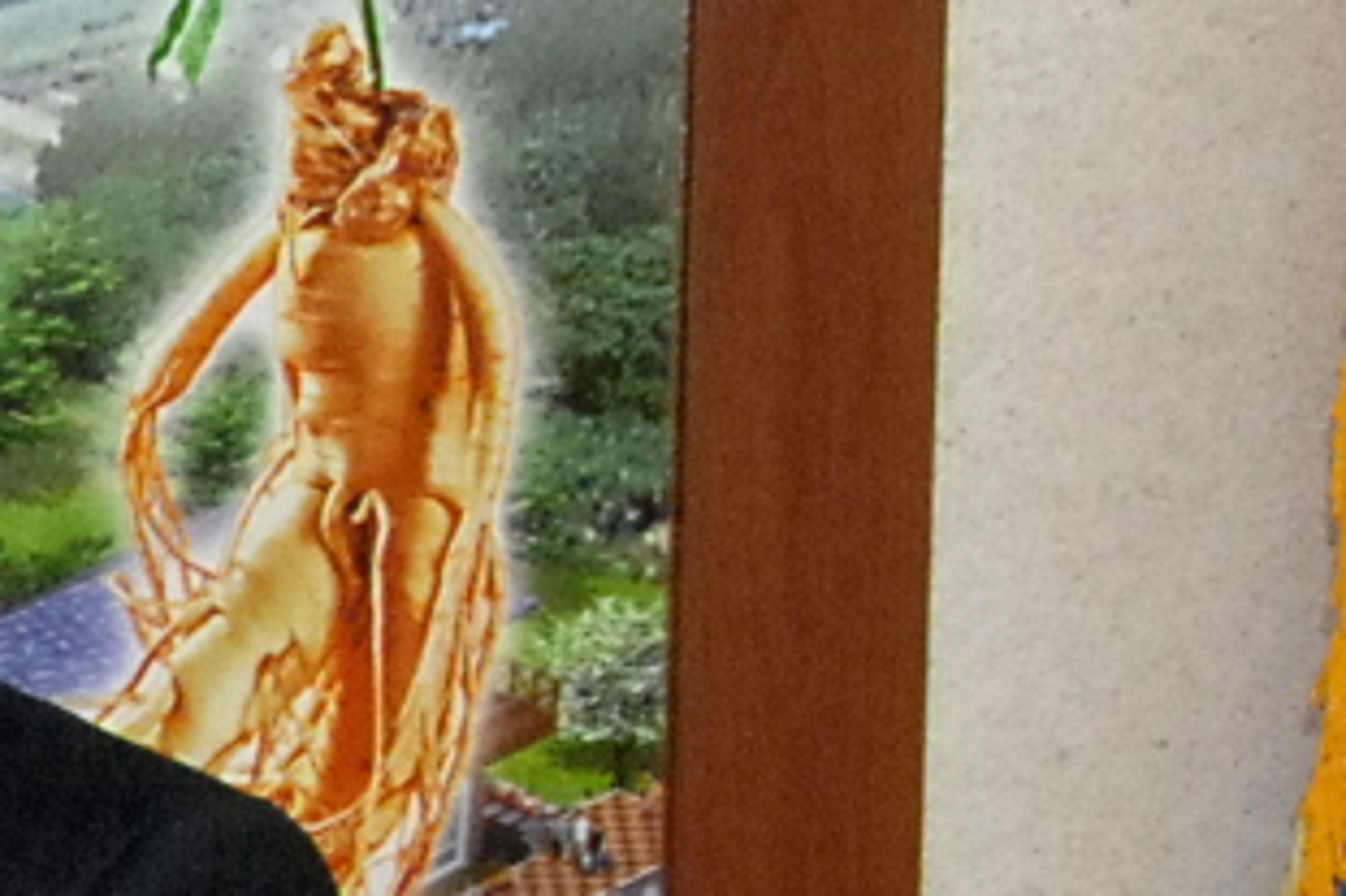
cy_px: 970
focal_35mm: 248
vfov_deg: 5.5
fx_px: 9267
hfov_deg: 7.3
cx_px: -2805
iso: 800
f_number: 6.7
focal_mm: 24
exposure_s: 1/60
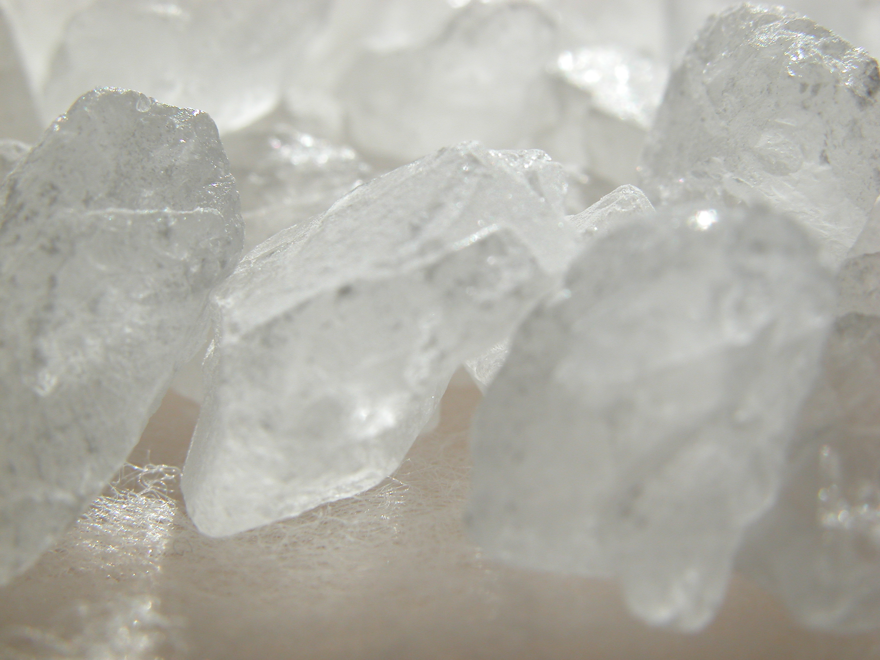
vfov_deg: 22.3
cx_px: 440
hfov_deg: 29.4
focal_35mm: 66
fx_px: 1678
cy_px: 330
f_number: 7.3
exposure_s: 1/500
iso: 100
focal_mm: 16.8
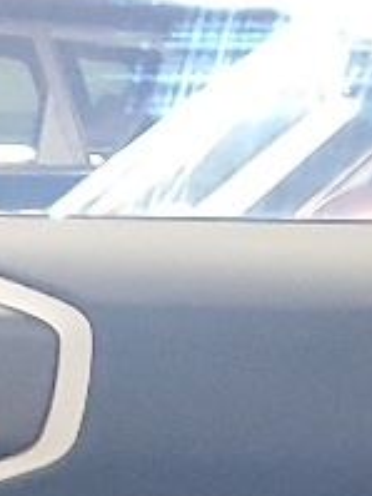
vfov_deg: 8.4
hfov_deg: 7.0
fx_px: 2998
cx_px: -87
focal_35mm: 209
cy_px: 1351
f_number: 1.5
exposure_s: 1/17
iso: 297
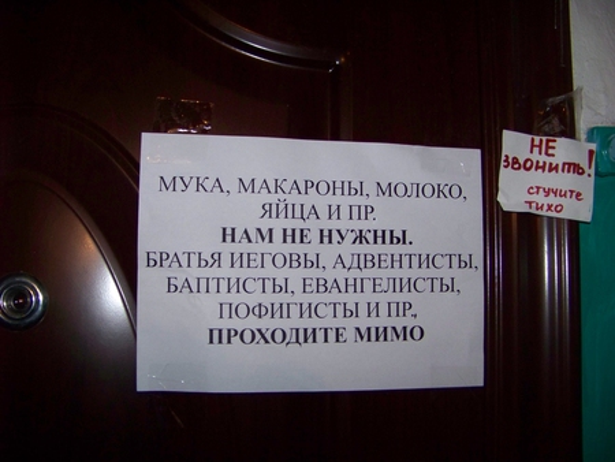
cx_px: 308
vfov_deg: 39.7
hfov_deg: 51.3
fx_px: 640
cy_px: 231
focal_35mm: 36
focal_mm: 5.85
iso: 200
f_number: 2.8
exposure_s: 1/30
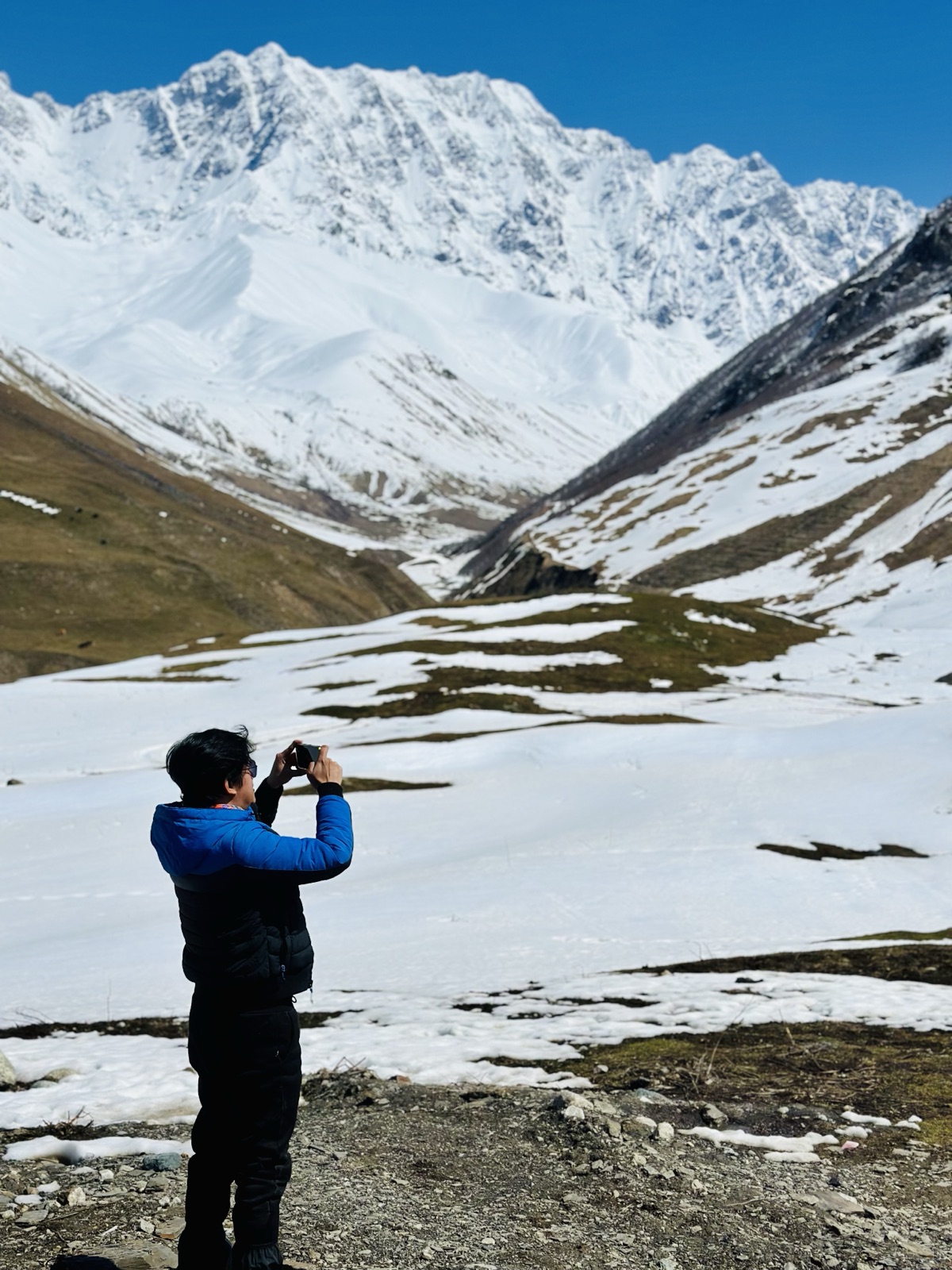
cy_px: 635
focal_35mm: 48
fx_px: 1760
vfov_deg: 39.7
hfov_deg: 30.3
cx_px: 476
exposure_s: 1/18868
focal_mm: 6.86
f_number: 1.78
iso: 64
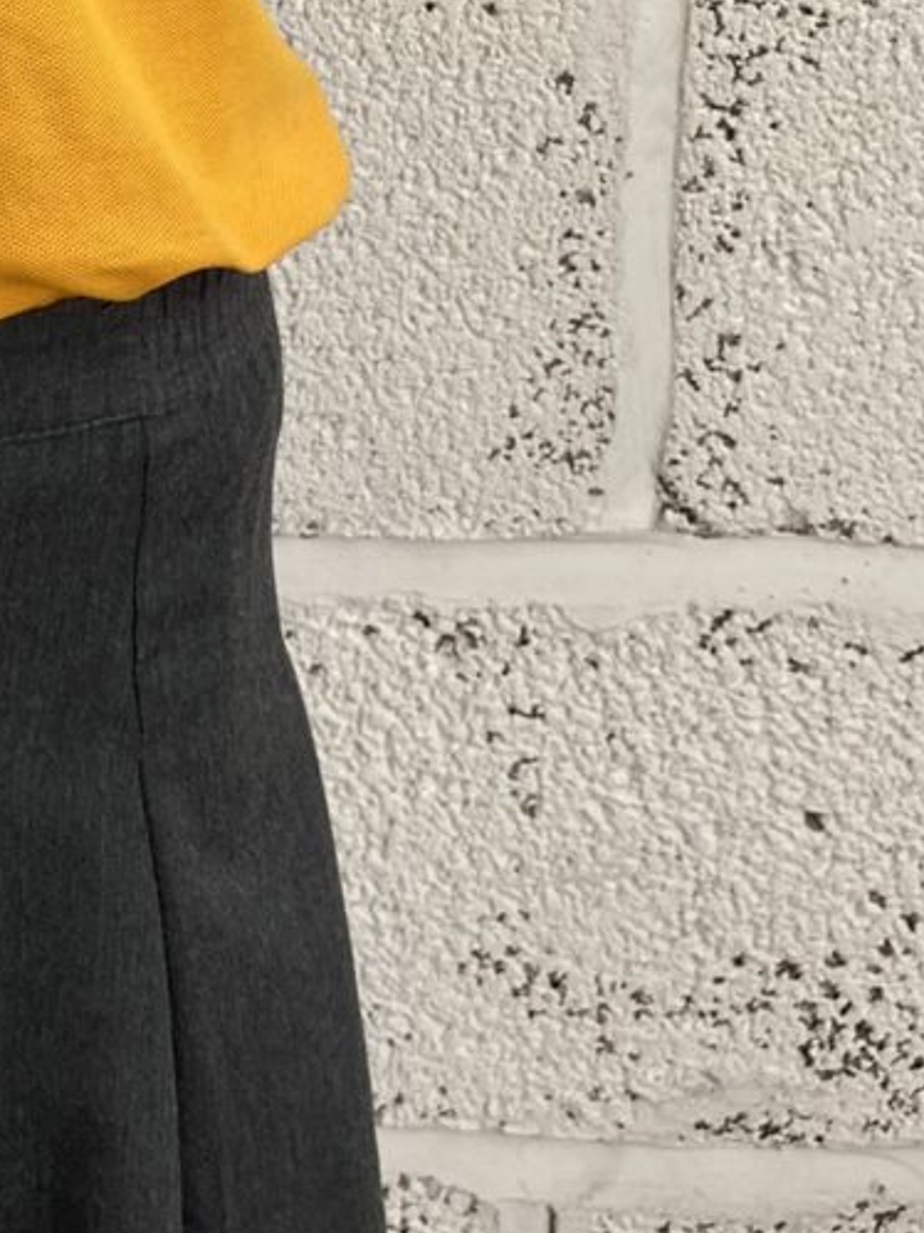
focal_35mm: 80
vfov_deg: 23.1
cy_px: -96
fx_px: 2848
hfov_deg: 17.6
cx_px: -175
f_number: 1.8
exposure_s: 1/122
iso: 50
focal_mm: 4.25
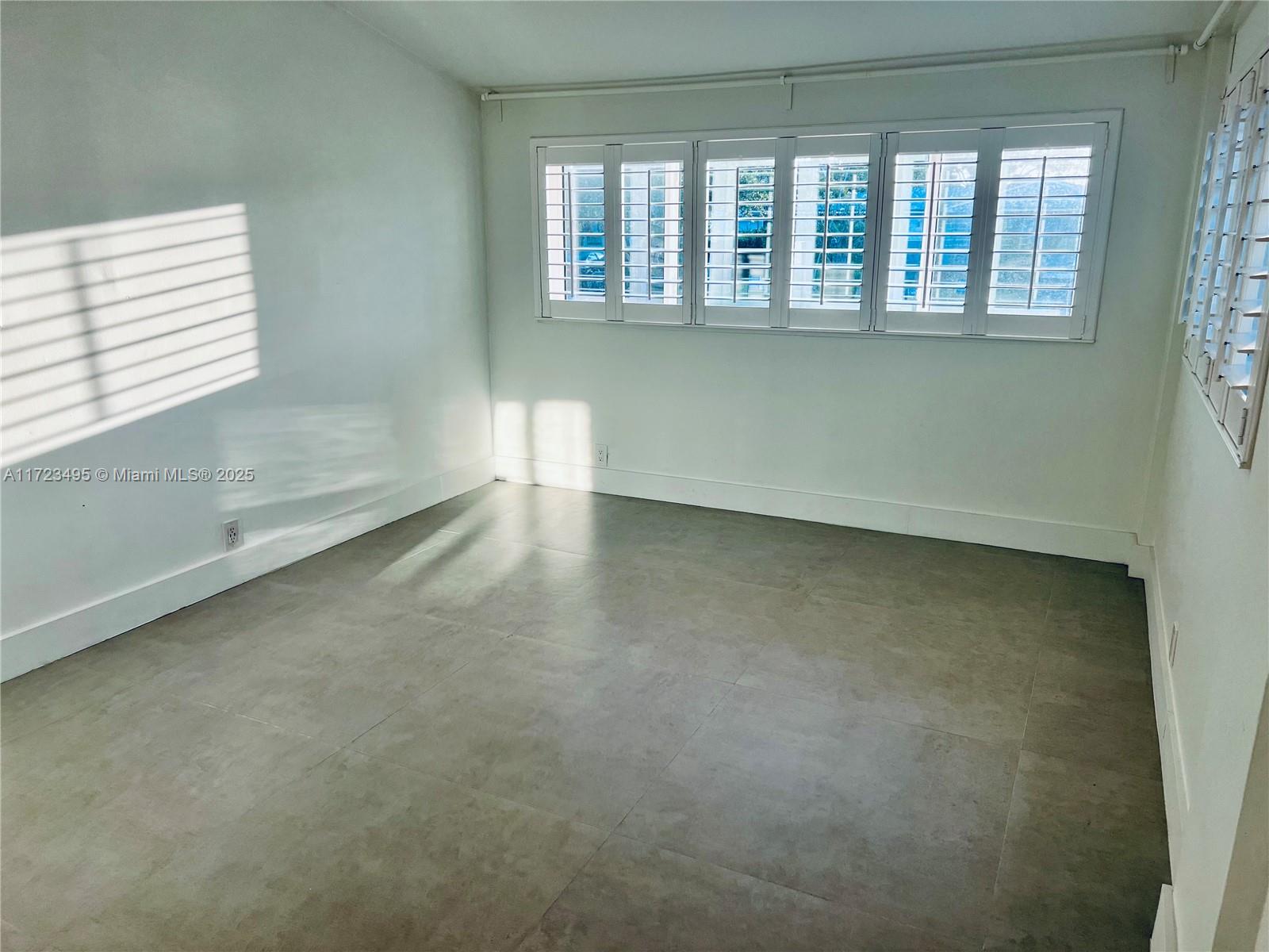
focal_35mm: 26
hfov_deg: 67.3
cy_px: 476
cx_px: 634
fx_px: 953
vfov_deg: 53.1
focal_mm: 5.7
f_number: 1.5
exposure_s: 1/258
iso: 40
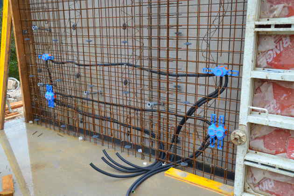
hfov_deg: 53.1
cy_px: 98
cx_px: 147
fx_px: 294
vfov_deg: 36.9
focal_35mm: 36
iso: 280
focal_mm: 24
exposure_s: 1/125
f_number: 5.6
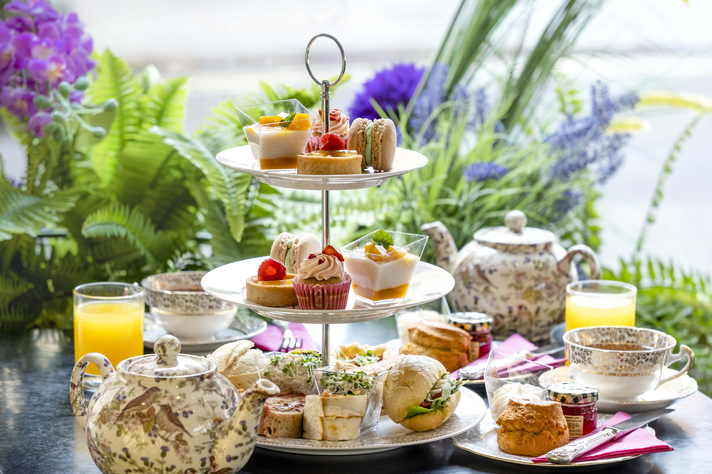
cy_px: 253
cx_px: 360
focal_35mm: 129
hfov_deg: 15.9
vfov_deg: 10.6
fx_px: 2551
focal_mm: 80
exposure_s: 1/125
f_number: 4
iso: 400
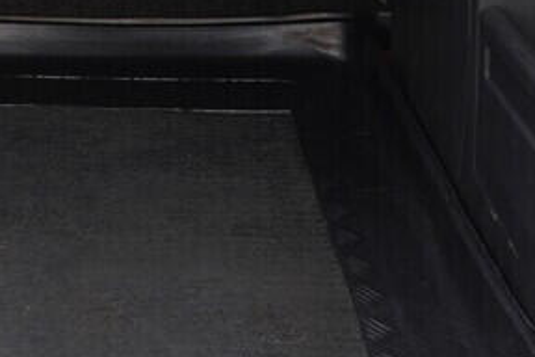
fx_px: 1902
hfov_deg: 15.5
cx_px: -74
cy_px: -103
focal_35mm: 128
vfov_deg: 10.5
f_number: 2.8
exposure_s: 1/40
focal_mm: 24
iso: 200
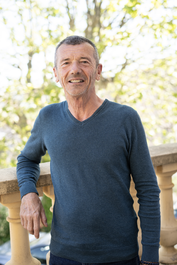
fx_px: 369
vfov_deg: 39.6
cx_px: 88
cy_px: 132
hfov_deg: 27.0
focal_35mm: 50
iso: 100
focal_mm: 50
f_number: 2.8
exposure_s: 1/160
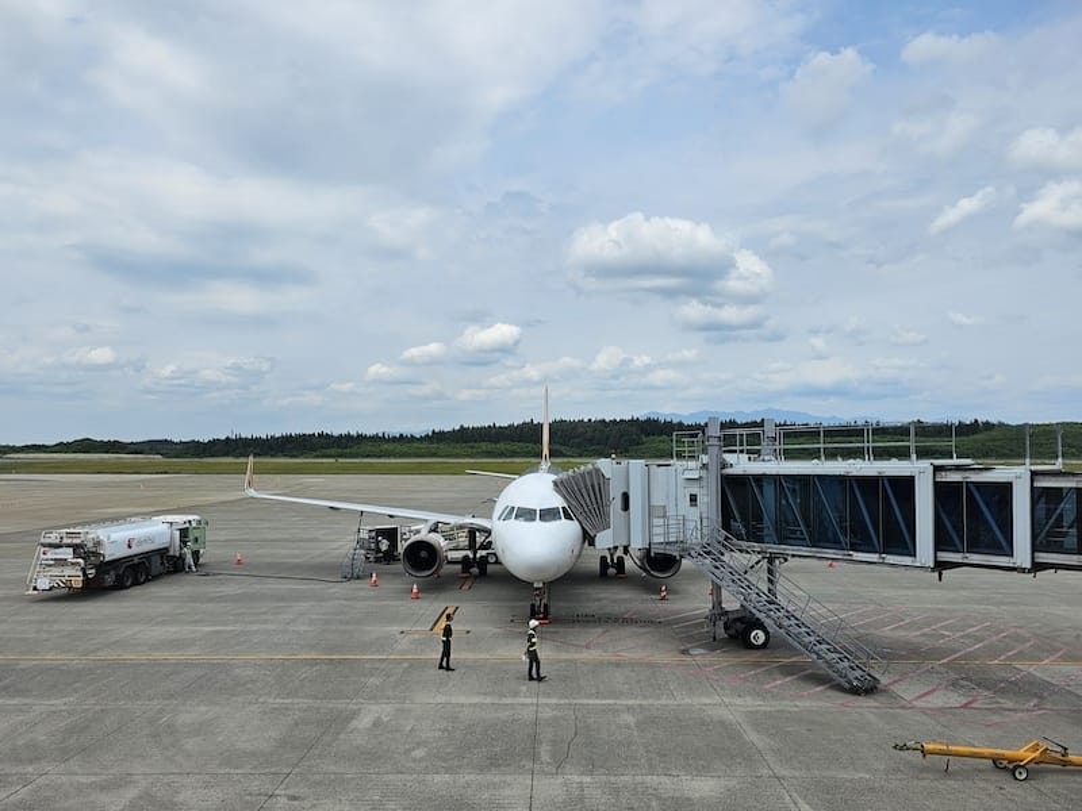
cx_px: 541
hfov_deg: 73.9
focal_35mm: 23
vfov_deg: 58.9
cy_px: 406
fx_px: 719
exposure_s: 1/1238
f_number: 1.7
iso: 10
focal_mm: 6.3
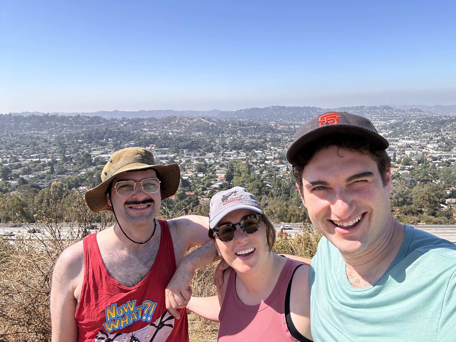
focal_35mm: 23
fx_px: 303
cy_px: 171
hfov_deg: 73.9
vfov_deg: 58.9
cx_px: 228
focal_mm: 2.69
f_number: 1.9
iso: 25
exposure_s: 1/794
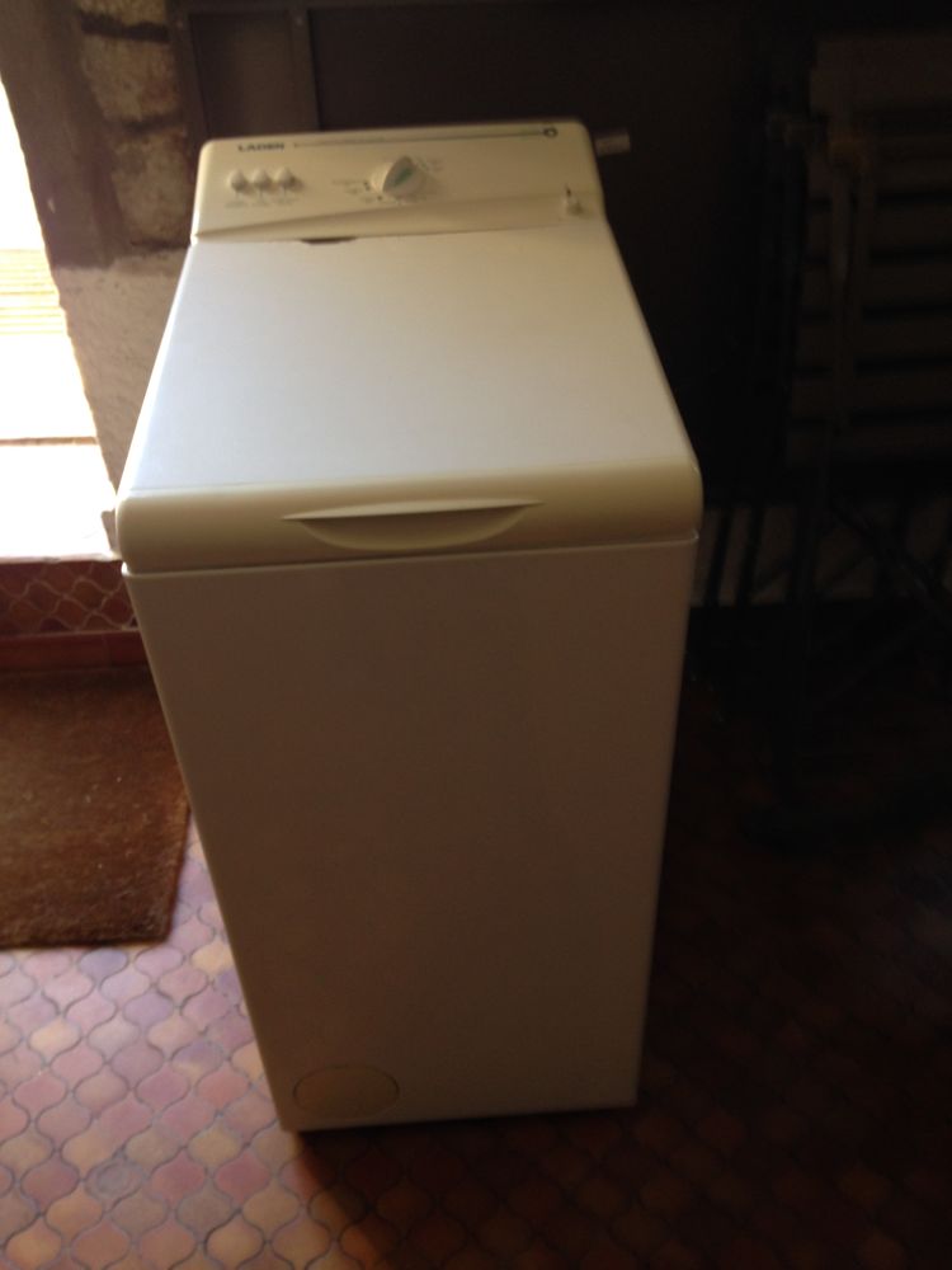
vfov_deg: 55.4
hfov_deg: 42.9
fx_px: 1210
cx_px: 476
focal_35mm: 33
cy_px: 635
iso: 50
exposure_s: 1/20
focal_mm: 4.12
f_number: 2.4
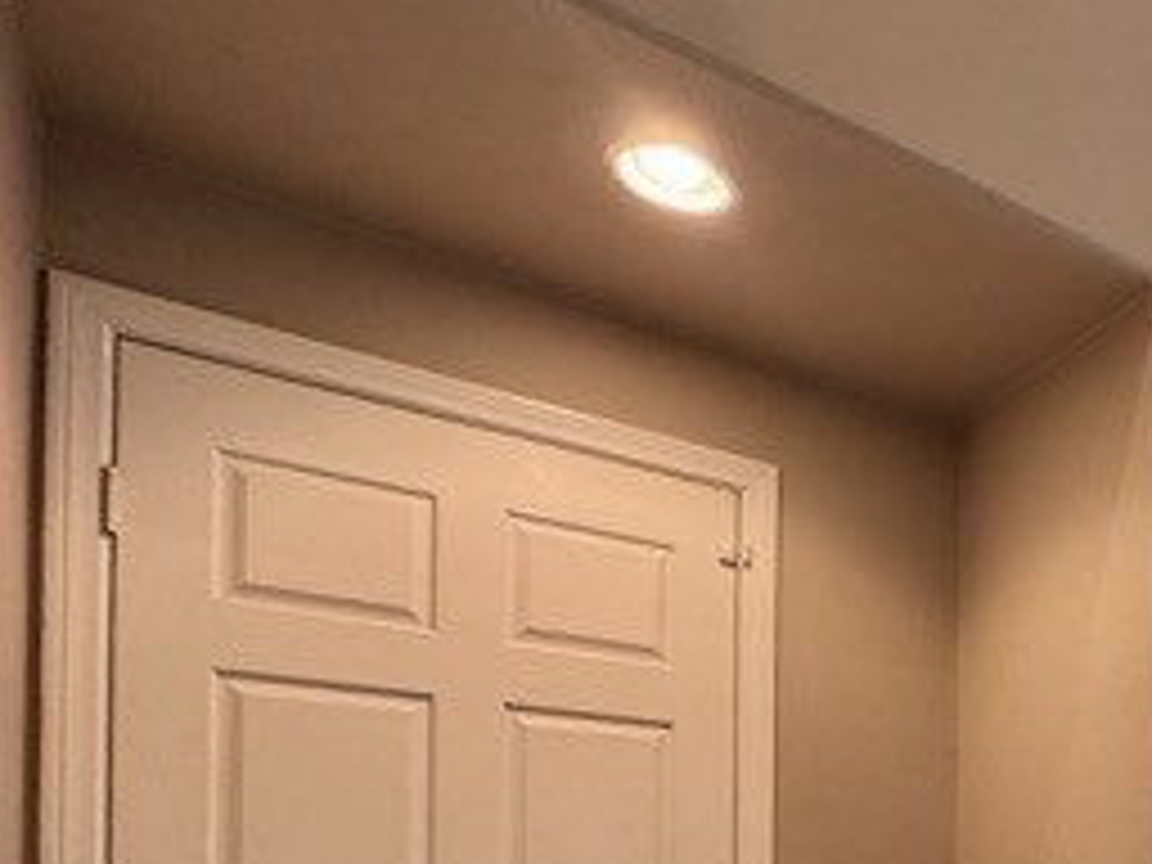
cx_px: 1323
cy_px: 932
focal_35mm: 35
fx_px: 1165
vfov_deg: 35.3
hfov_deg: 40.3
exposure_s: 1/60
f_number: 2.2
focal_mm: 2.22
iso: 200
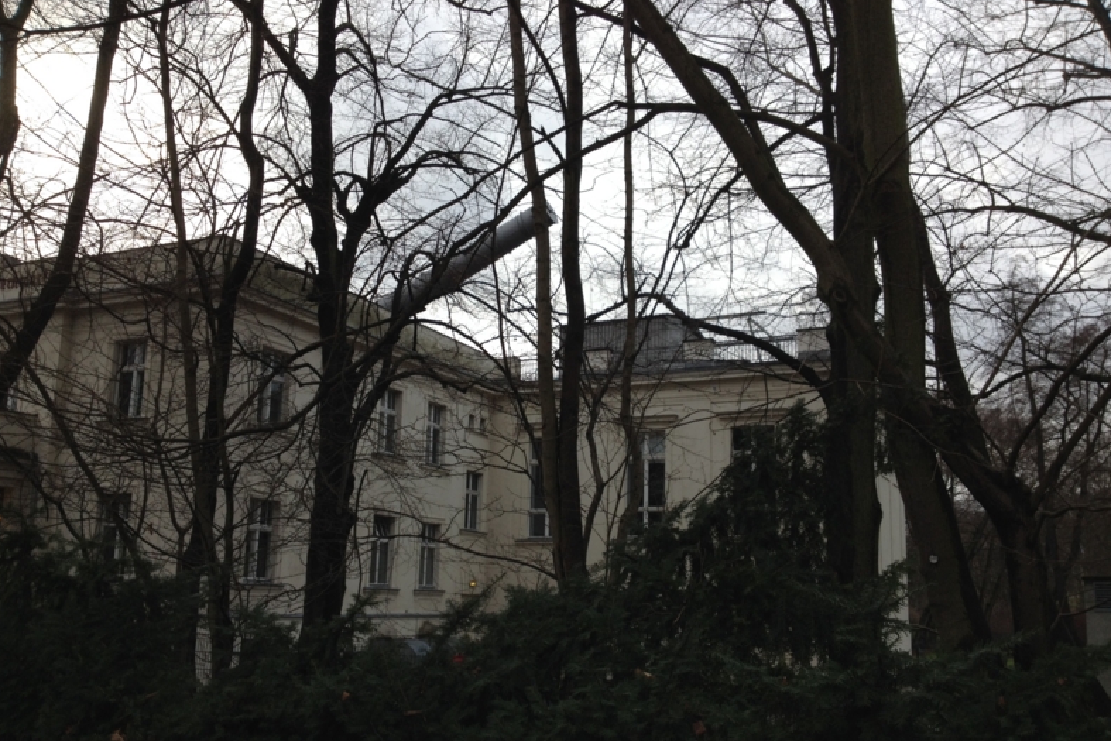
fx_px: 1142
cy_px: 408
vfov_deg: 35.9
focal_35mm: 37
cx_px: 552
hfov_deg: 51.9
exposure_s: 1/144
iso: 50
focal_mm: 4.28
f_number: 2.4
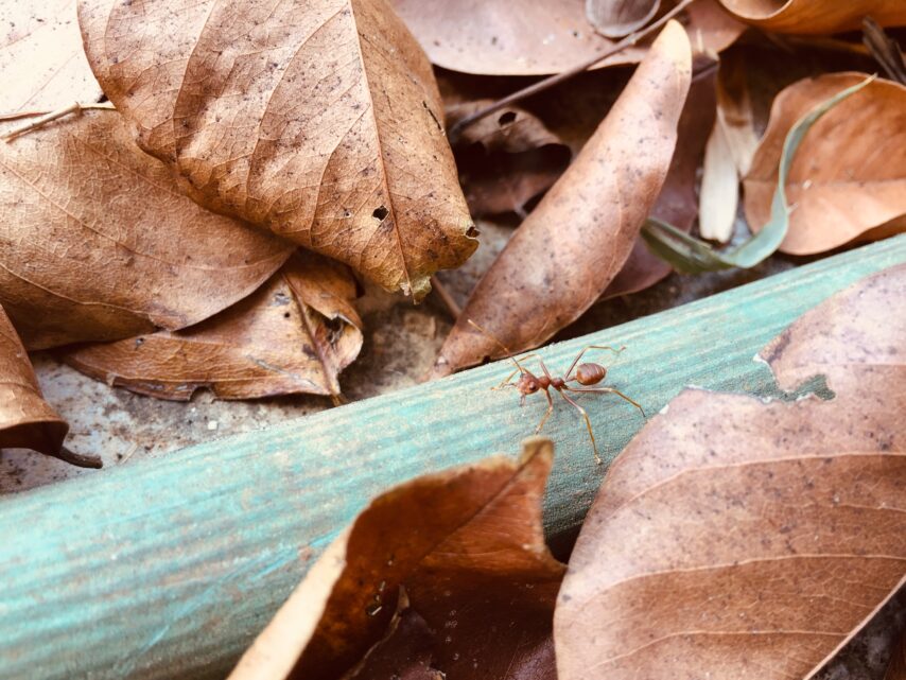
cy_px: 340
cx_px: 453
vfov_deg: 48.2
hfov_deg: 61.6
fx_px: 759
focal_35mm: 29
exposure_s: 1/100
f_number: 2.2
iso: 32
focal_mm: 4.15
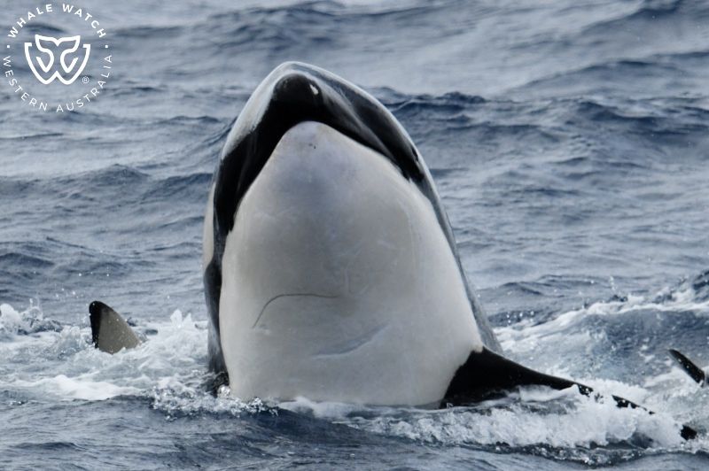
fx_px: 8855
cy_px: 236
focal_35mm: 450
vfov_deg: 3.0
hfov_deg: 4.6
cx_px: 354
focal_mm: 450
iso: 1000
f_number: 6
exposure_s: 1/8000
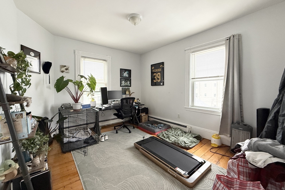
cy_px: 91
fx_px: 119
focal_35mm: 15
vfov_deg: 77.3
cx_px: 140
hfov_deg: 100.4
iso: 320
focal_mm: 2.22
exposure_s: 1/120
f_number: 2.2
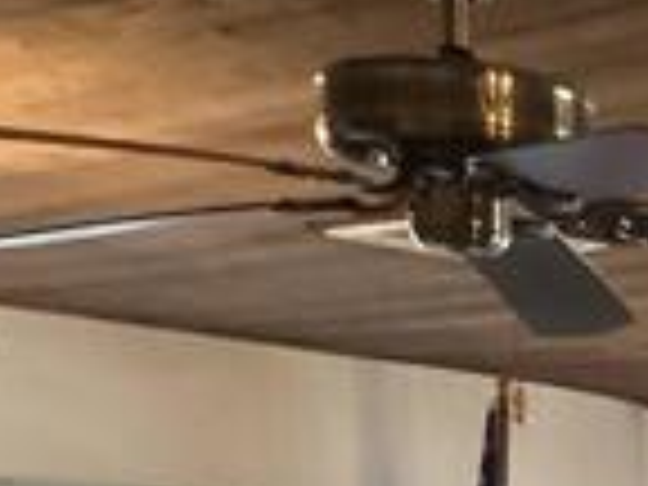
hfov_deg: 12.2
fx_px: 2583
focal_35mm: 138
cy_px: 1040
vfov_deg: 9.8
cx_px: 1418
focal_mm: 3.3
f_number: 2.4
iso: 200
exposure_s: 1/60
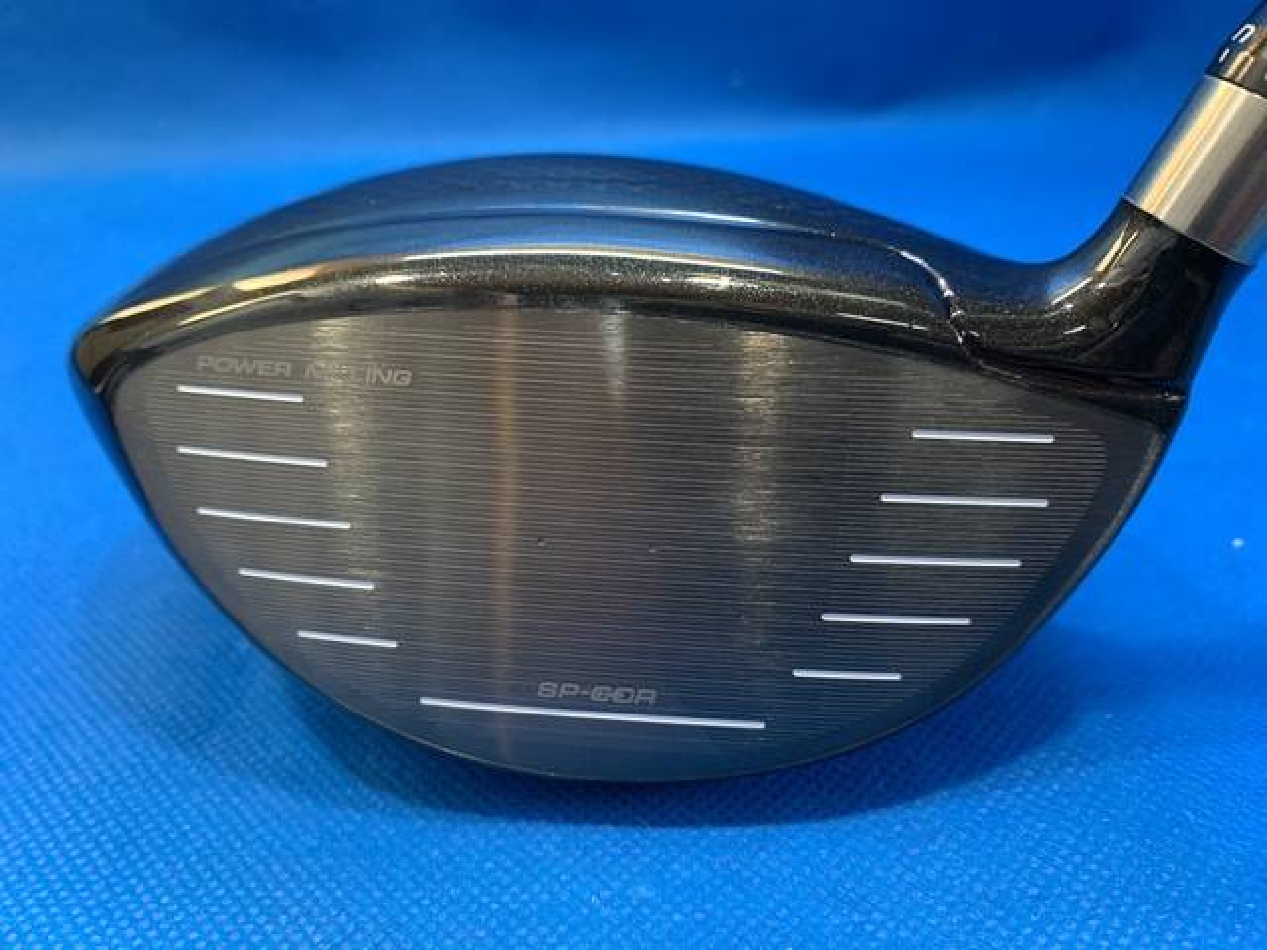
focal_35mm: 26
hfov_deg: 67.3
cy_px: 475
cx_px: 634
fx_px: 952
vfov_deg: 53.1
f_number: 1.8
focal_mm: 4.25
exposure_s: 1/60
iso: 200
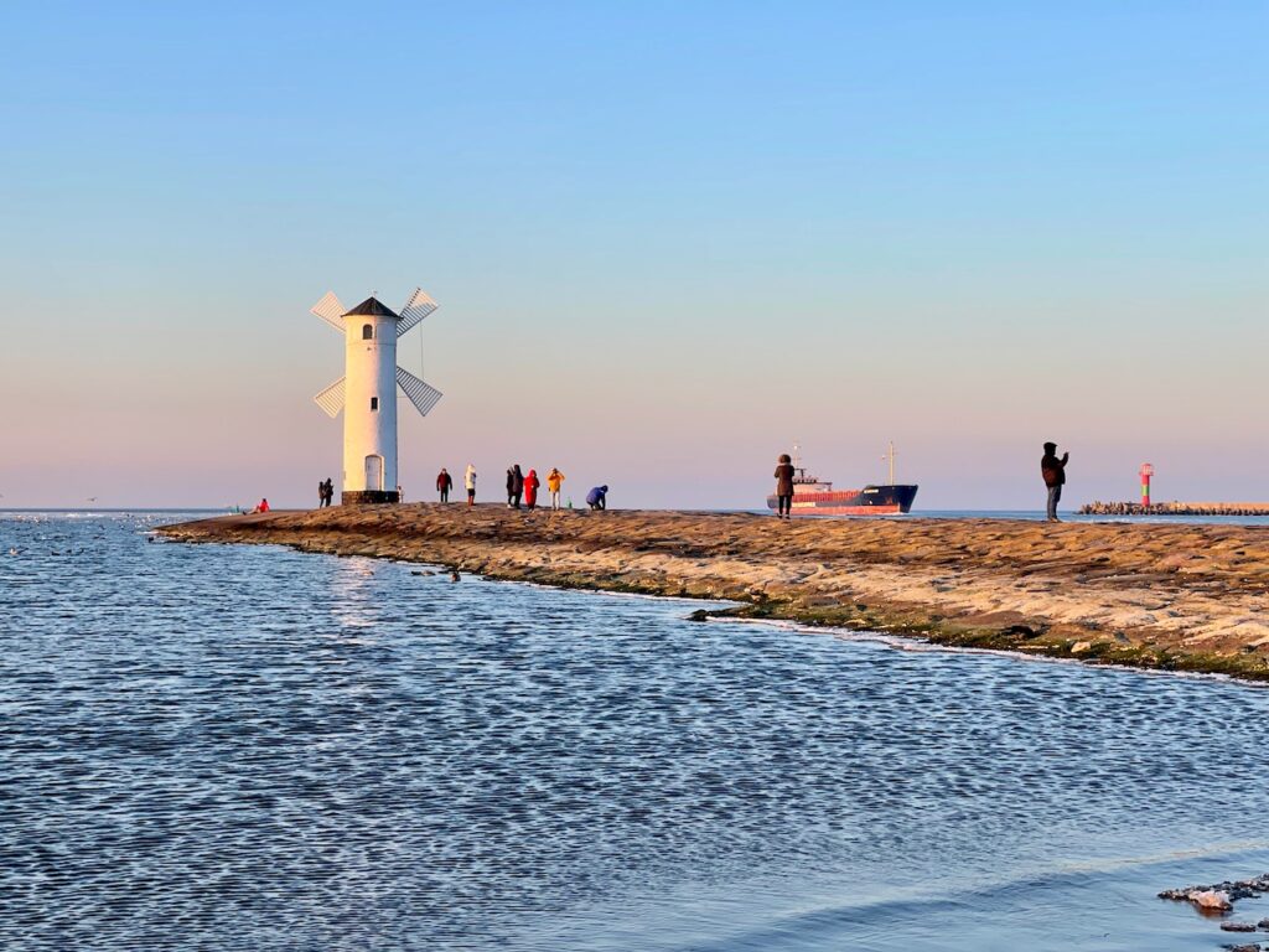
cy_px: 476
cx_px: 634
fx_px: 2346
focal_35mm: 64
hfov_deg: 30.3
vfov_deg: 22.9
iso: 20
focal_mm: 7.5
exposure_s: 1/279
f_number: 2.2
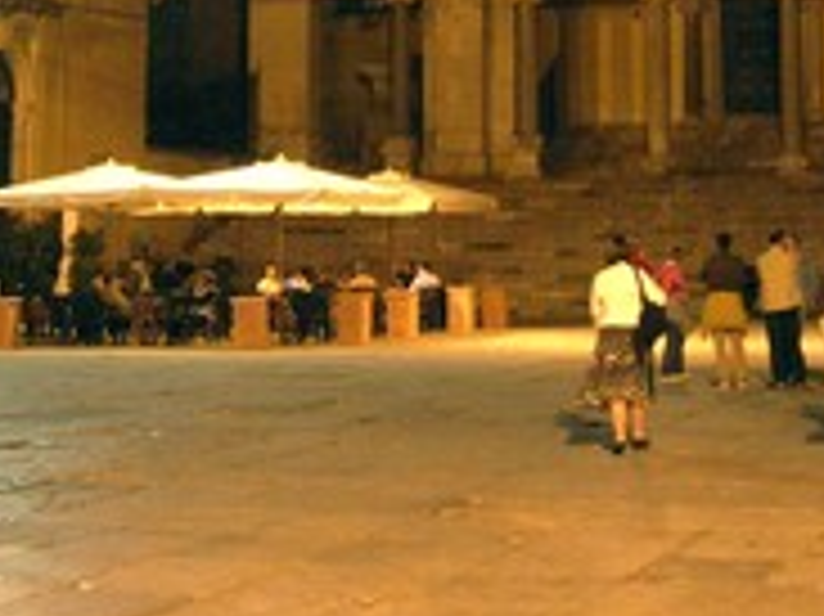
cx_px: 671
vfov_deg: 15.4
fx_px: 2212
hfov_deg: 20.8
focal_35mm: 93
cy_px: -106
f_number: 2.9
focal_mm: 5.7
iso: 200
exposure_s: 1/5.5
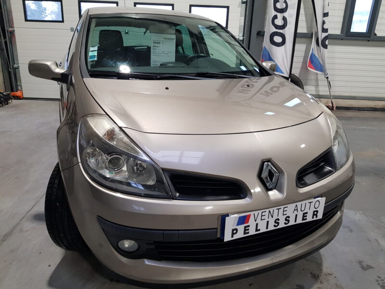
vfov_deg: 53.1
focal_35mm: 26
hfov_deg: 67.3
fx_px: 289
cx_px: 192
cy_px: 144
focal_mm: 4.2
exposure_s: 1/50
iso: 100
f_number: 1.7
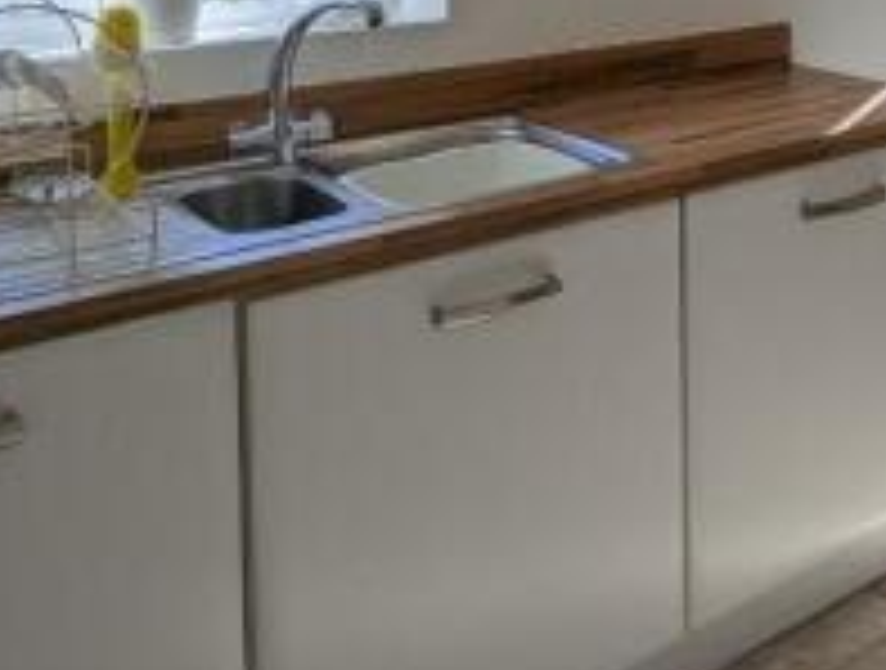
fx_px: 1207
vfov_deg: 27.6
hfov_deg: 33.5
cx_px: 1039
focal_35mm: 47
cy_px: -115
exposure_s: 1/428
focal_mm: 2.35
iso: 45
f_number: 2.2
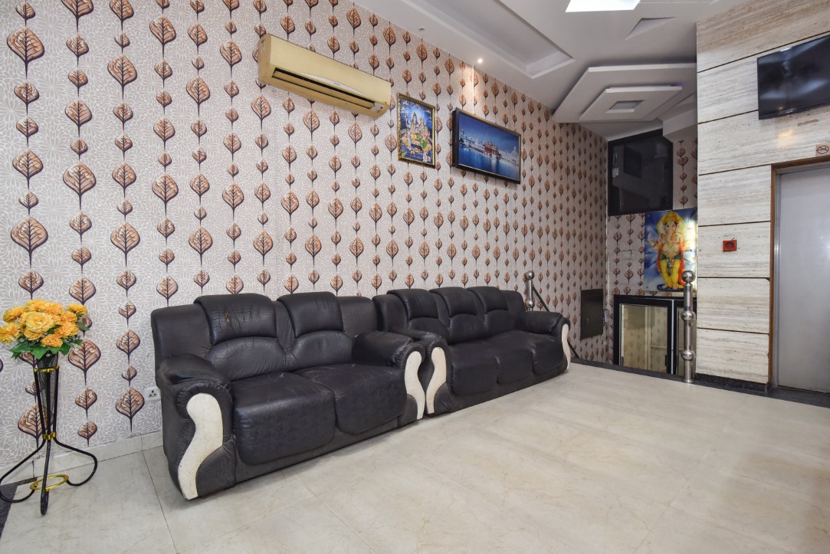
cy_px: 277
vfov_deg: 73.8
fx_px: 369
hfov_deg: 96.7
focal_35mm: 16
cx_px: 415
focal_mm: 16
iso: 2000
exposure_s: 1/50
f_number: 7.1
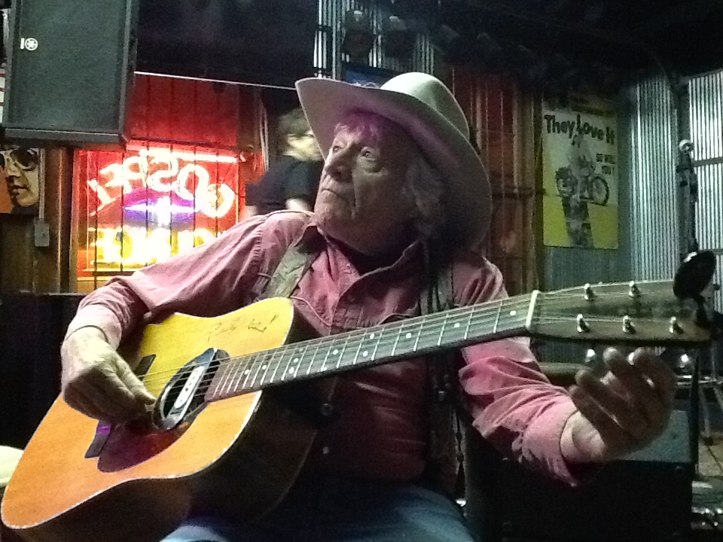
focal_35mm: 44
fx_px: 919
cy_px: 271
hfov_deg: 42.9
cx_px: 362
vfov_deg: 32.9
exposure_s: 1/15
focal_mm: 2.03
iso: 640
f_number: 2.4
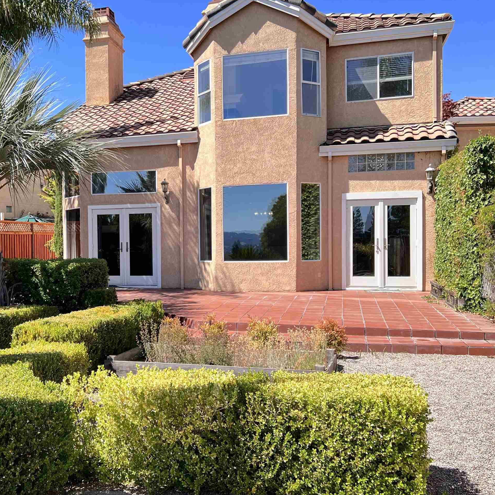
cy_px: 262
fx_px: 599
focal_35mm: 37
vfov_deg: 44.9
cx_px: 163
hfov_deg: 44.3
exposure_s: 1/932
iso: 50
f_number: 1.5
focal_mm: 5.7
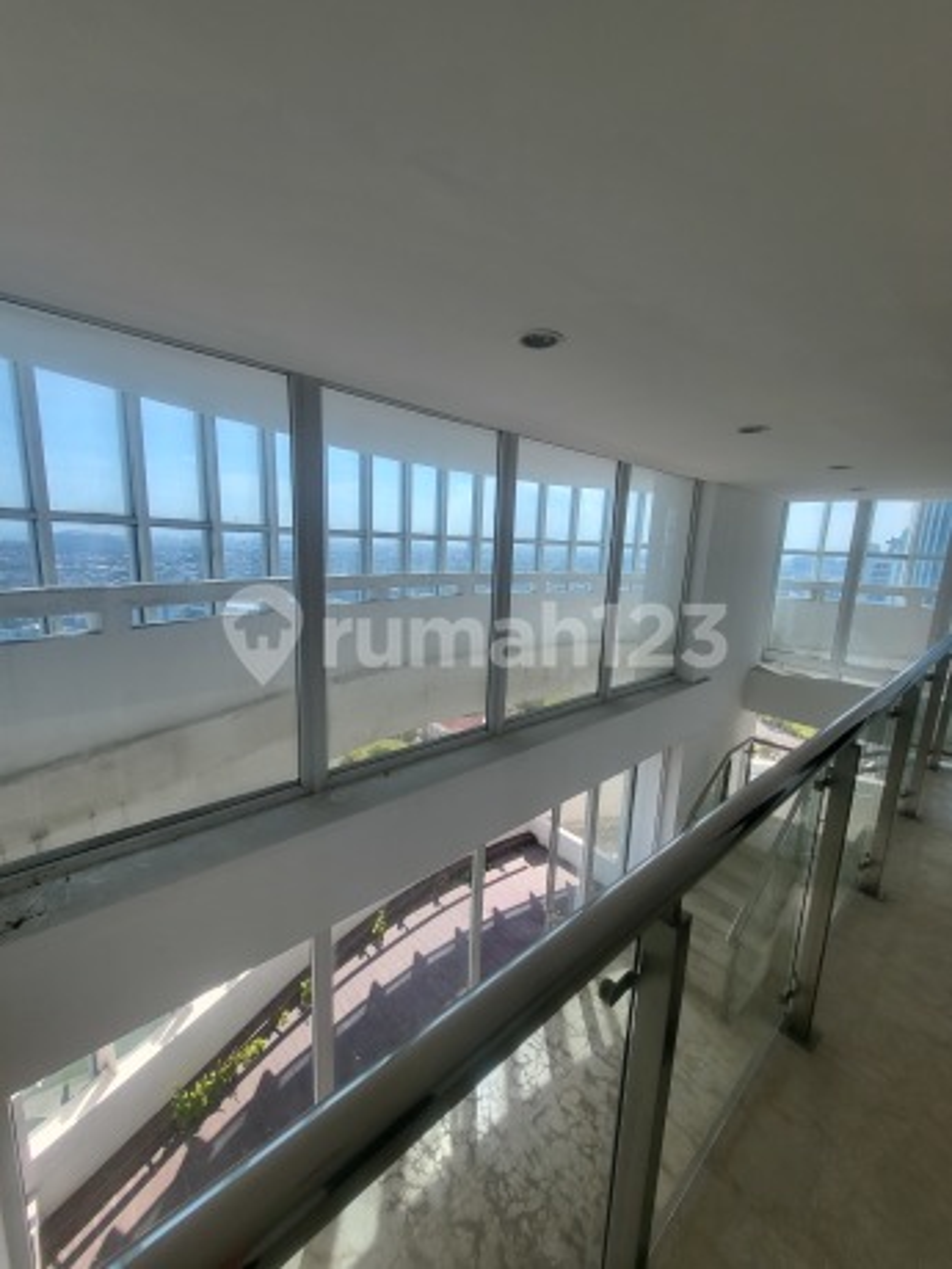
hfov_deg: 89.9
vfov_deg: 106.2
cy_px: 634
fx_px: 477
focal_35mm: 13
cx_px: 476
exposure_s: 1/337
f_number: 2.2
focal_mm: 1.74
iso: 32
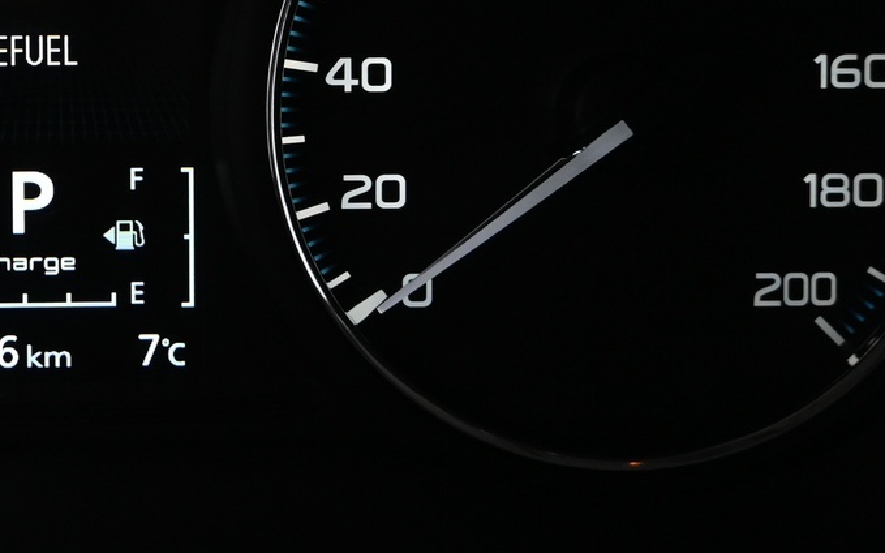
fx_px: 1760
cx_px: 14
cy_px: 76
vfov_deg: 17.6
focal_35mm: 73
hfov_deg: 26.8
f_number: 3.8
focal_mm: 20
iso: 1600
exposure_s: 1/25
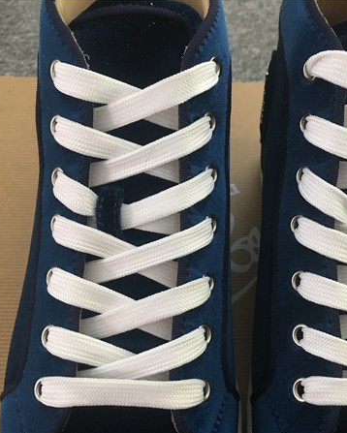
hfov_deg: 38.5
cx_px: 244
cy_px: 216
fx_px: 487
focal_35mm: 38
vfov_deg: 47.9
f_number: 2.2
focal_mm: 4.15
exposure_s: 1/33
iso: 160
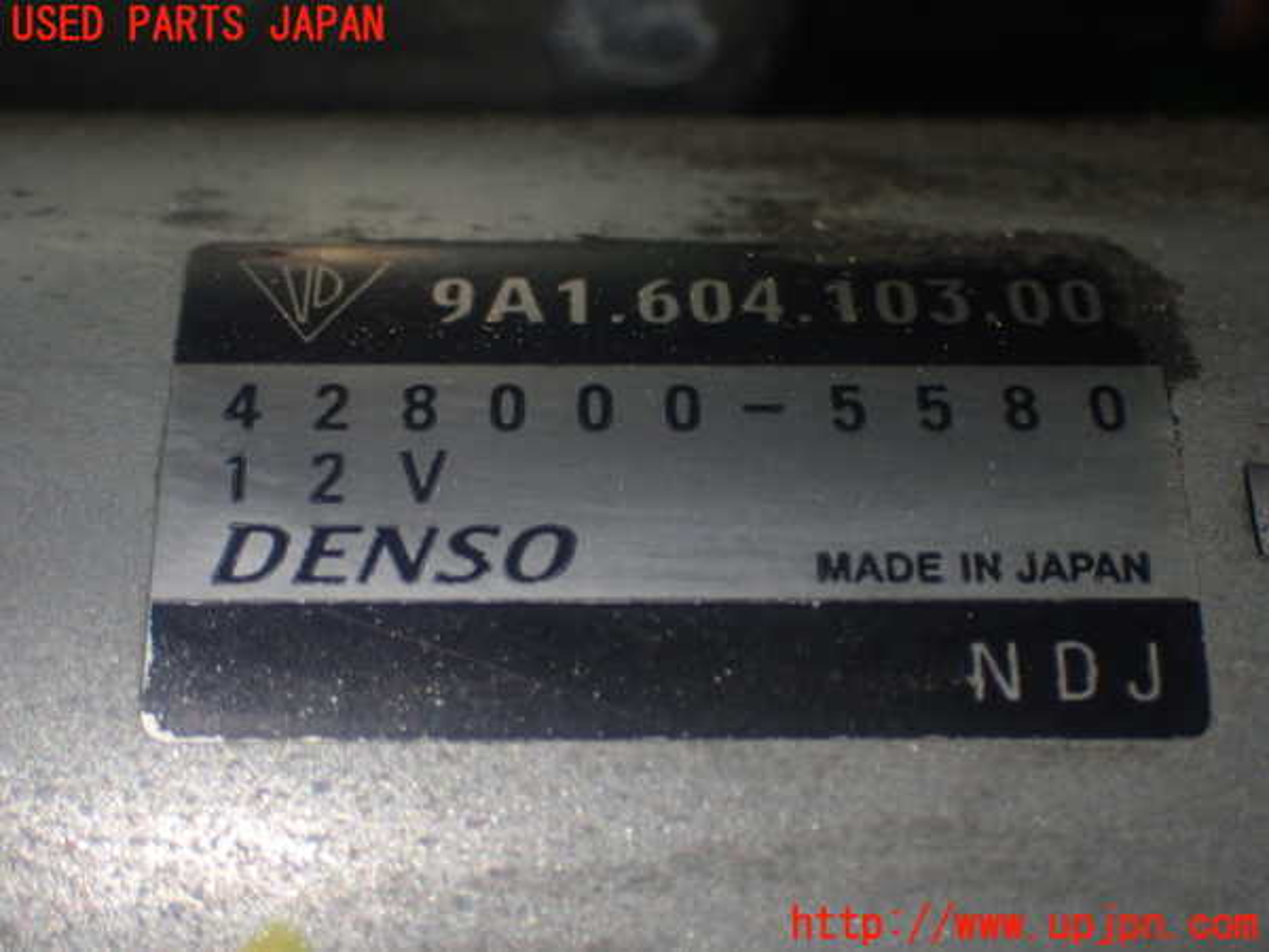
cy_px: 476
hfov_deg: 27.4
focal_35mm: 71
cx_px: 634
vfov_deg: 20.7
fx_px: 2603
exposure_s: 1/60
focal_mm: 12.73
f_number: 3.9
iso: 320
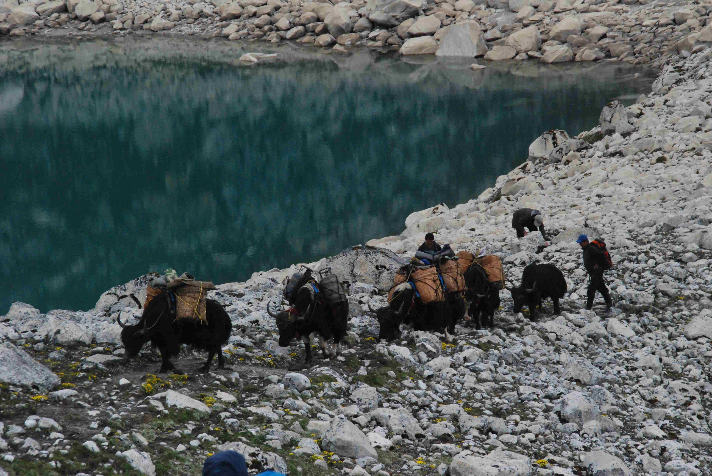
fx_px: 3564
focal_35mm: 180
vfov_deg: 7.7
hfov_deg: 11.4
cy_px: 238
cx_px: 356
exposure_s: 1/2000
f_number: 11
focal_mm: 120
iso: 1600
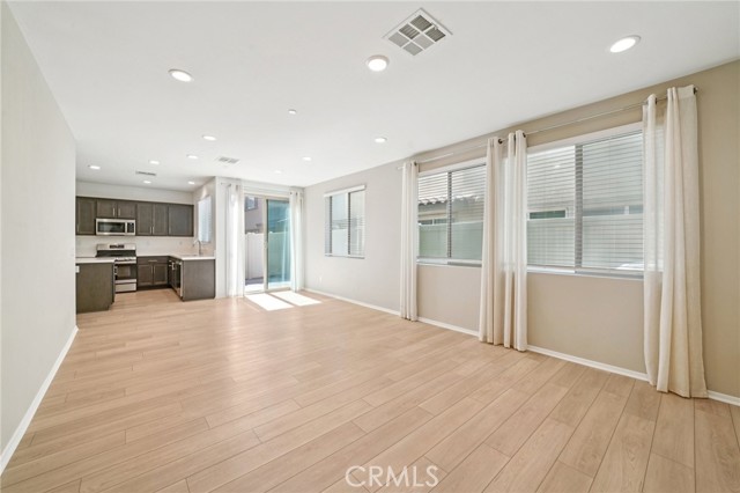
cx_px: 370
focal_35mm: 13
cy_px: 246
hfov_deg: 108.4
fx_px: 267
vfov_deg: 85.4
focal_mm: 13
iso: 160
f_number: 9
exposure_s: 1/30
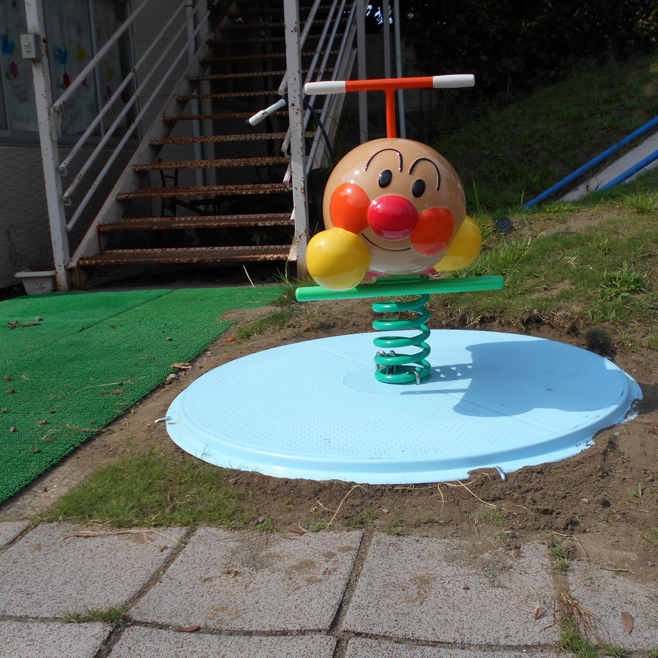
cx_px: 383
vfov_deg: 46.0
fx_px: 774
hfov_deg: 45.9
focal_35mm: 36
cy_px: 324
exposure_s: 1/1250
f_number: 3.4
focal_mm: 5.1
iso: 80
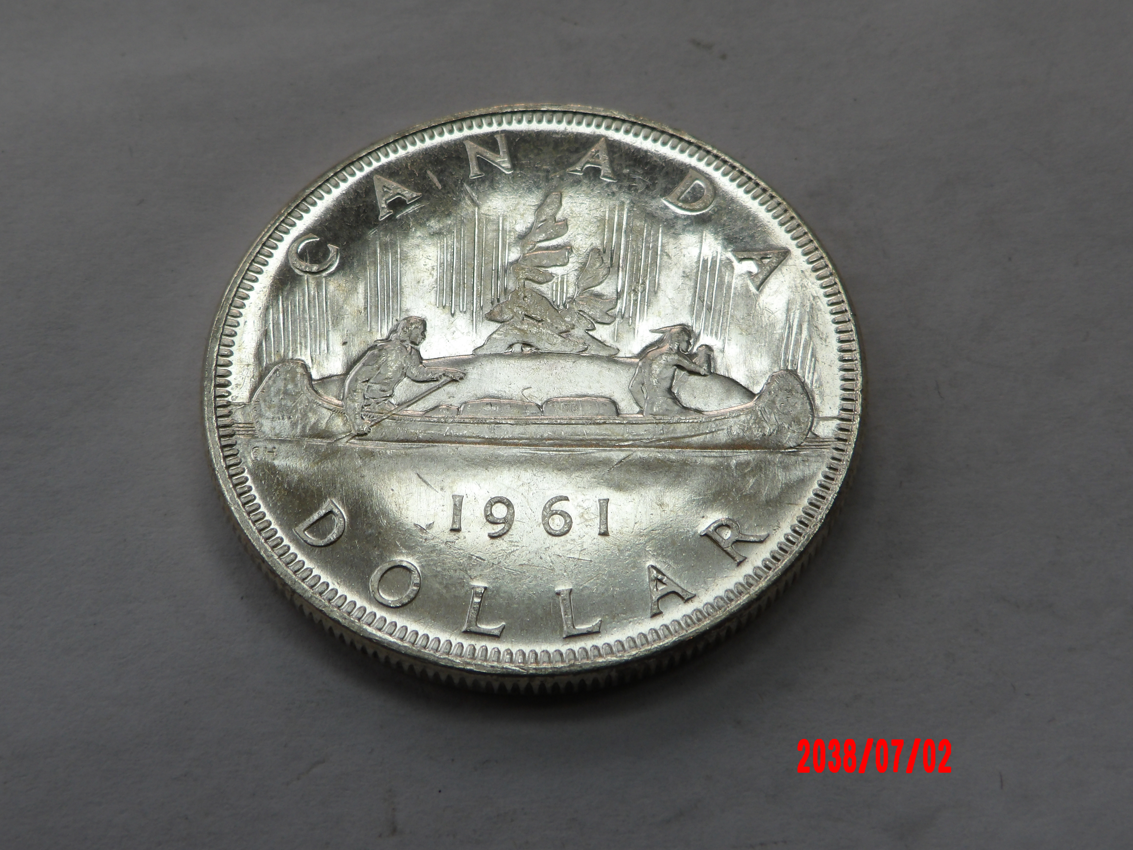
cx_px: 543
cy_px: 386
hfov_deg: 40.4
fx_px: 1538
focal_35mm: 47
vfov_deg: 30.9
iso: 100
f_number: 4.9
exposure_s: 1/150
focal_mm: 7.6
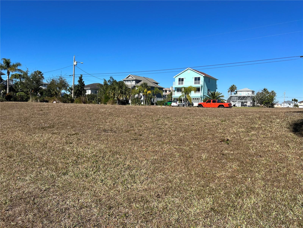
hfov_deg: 67.3
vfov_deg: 53.1
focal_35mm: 26
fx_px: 228
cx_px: 152
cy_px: 114
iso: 50
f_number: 1.5
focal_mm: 5.7
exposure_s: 1/5882
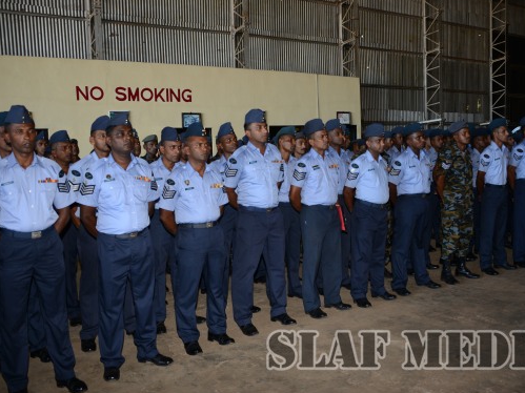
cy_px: 203
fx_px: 561
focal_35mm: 37
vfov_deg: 38.6
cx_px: 296
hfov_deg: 50.0
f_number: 3.5
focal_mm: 32
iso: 400
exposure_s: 1/80
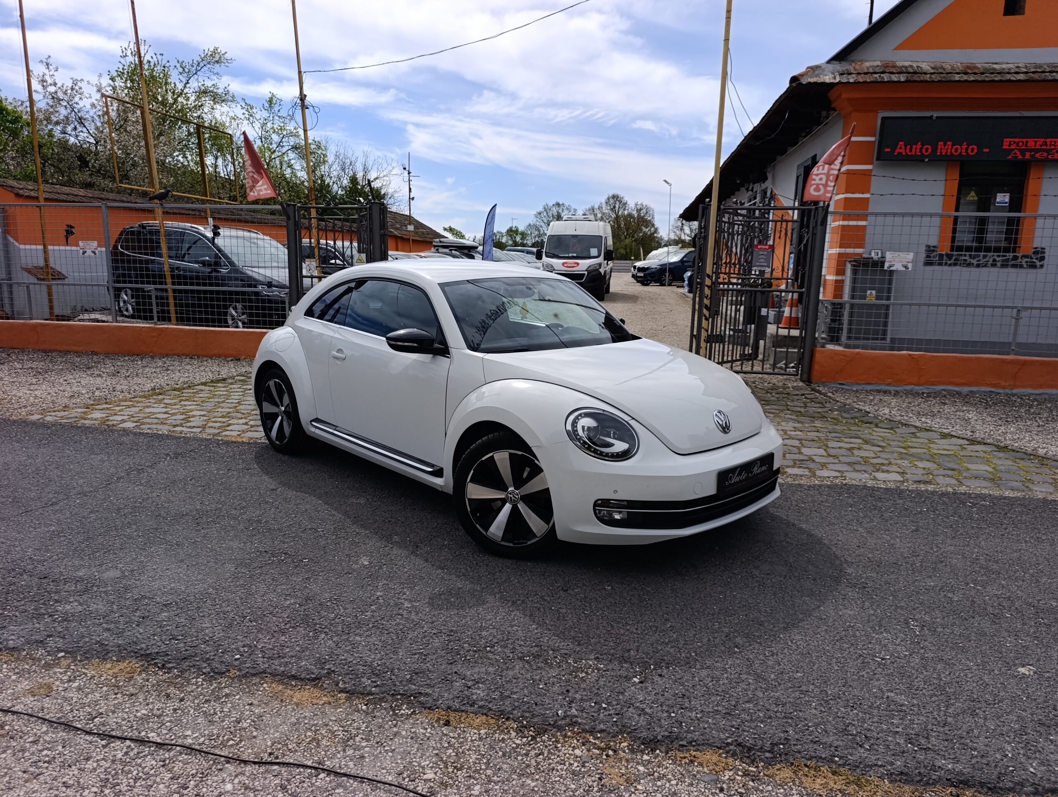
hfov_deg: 73.8
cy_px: 398
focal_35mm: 23
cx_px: 529
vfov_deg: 59.0
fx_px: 704
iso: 50
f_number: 1.6
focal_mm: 6.14
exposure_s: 1/1041
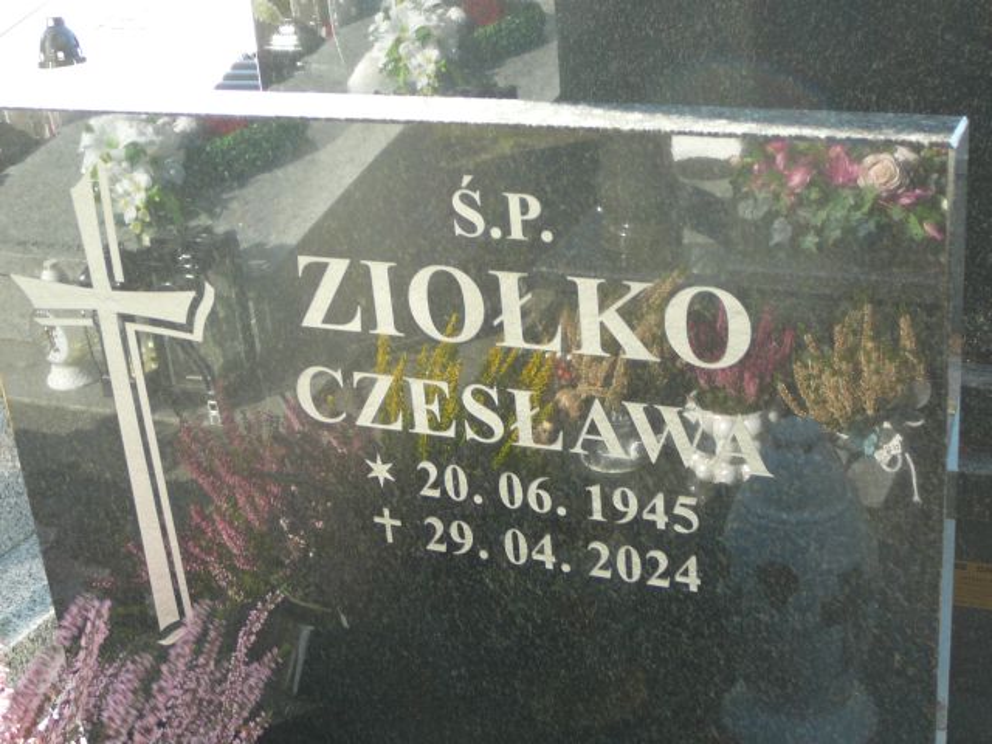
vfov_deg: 26.6
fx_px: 1576
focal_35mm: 55
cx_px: 496
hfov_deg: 34.9
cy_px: 372
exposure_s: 1/60
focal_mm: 8.2
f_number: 3.5
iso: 80
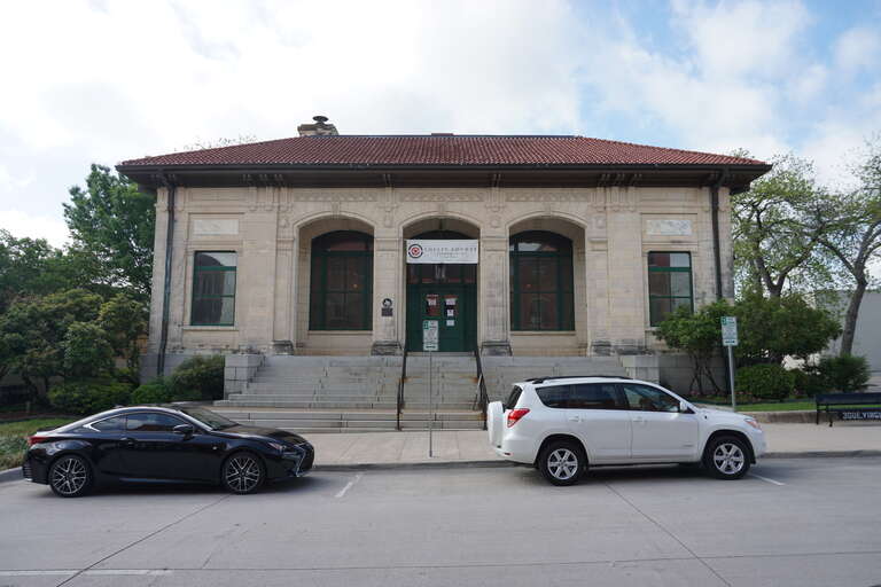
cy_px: 294
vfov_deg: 53.1
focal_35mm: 24
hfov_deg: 73.7
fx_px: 587
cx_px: 440
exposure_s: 1/160
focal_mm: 16
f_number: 8
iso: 100
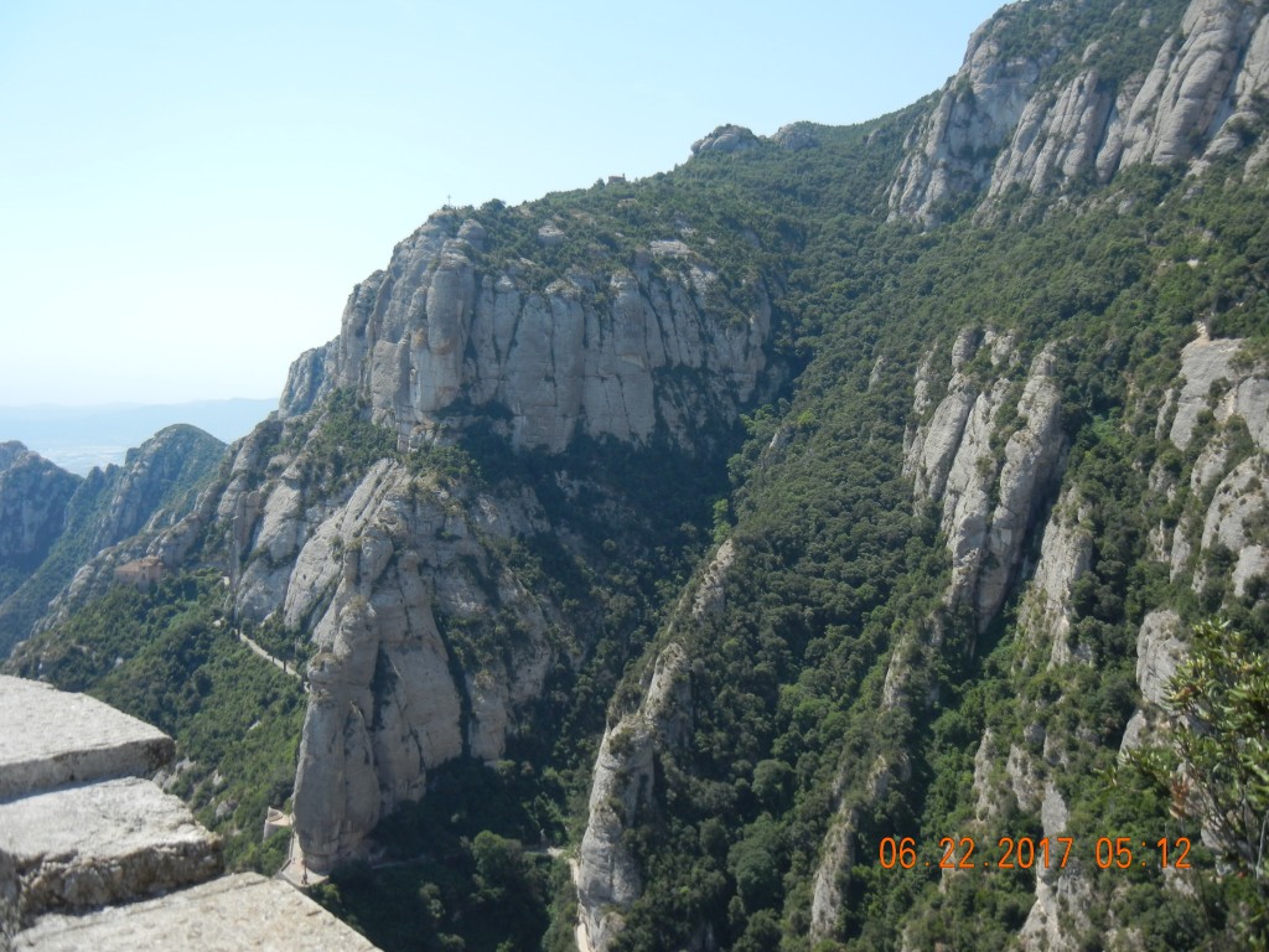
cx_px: 634
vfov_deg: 41.8
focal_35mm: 34
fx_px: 1246
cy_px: 476
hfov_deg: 54.0
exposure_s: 1/257
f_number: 7.2
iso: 160
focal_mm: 6.2
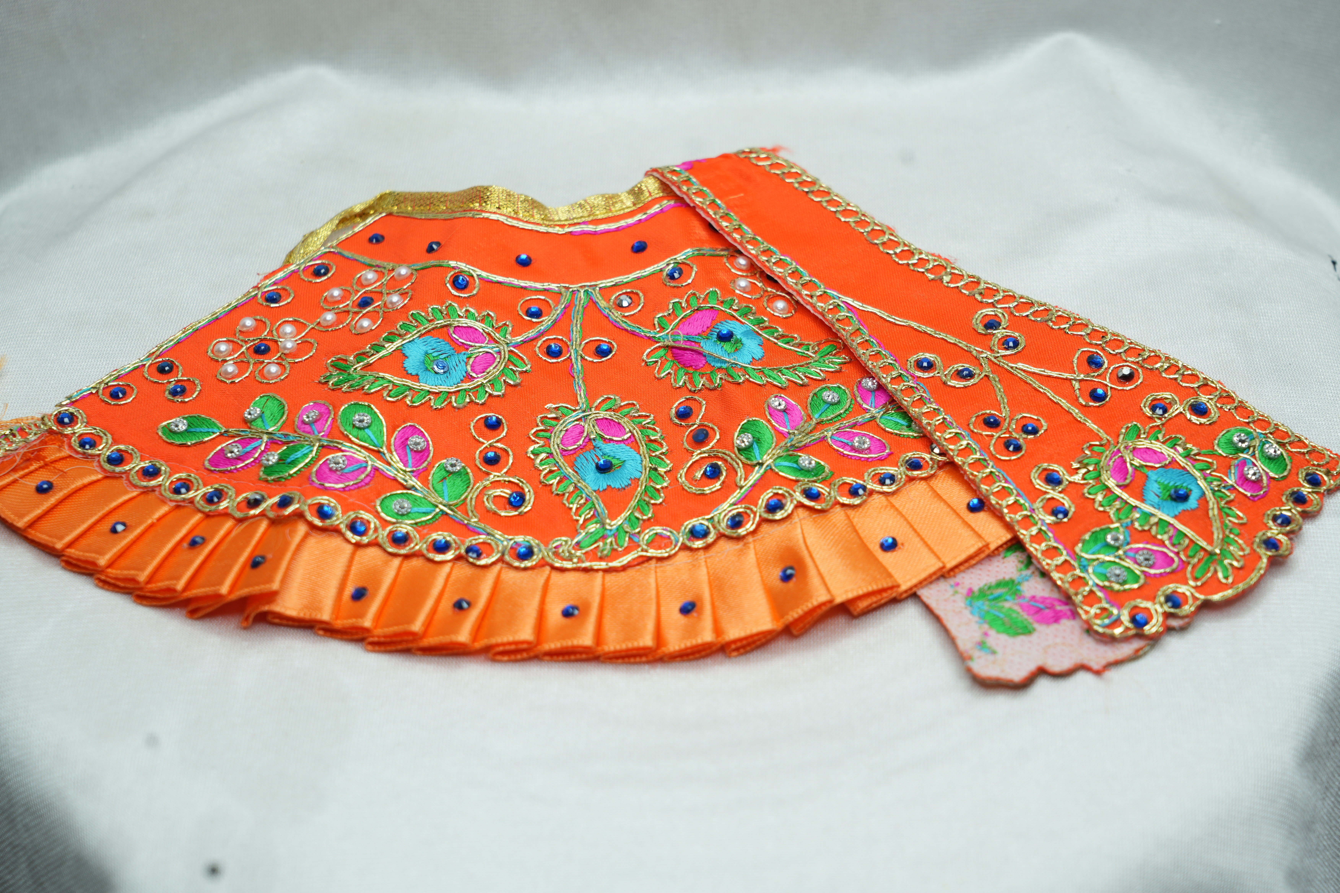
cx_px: 670
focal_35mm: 66
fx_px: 2456
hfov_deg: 30.5
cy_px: 446
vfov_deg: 20.6
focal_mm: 66
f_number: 7.1
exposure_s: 1/50
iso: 160
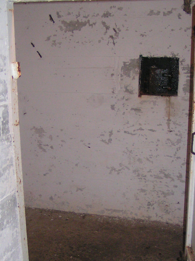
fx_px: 406
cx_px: 109
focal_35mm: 54
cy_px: 162
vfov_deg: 35.4
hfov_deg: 27.0
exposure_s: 1/40
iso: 200
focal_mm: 5.8
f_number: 2.8
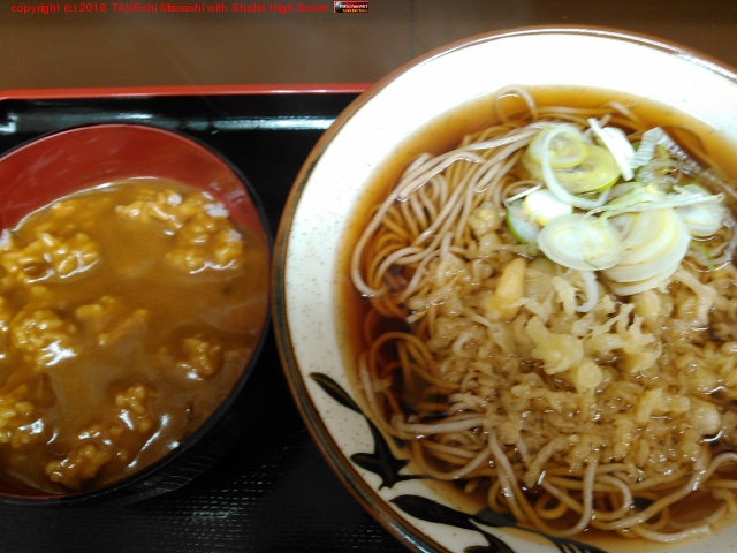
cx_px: 368
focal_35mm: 30
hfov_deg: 60.0
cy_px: 276
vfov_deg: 46.8
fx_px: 639
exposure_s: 1/15.1
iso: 200
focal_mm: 4
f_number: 2.4
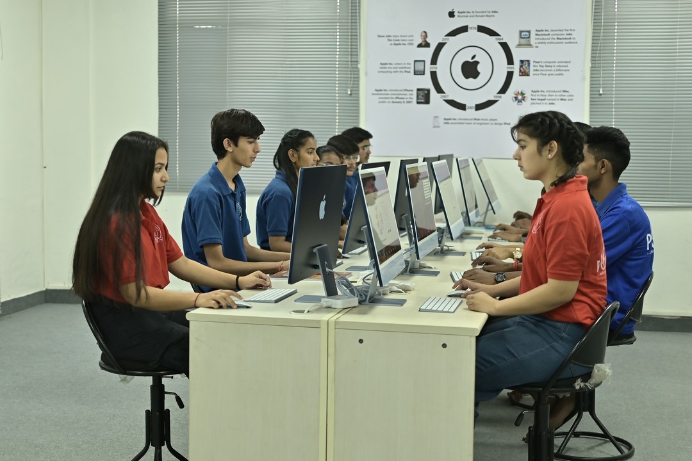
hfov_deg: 38.2
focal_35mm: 52
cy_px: 230
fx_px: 999
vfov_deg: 26.0
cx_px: 346
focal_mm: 35
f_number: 1.8
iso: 200
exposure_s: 1/160
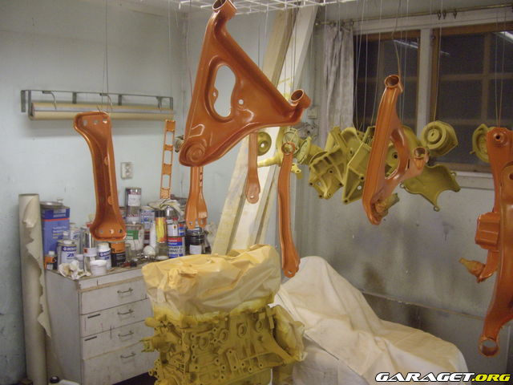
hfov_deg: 49.0
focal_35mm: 38
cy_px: 192
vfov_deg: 37.7
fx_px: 563
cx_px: 256
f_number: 2.8
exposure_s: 1/60
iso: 400
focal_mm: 7.9
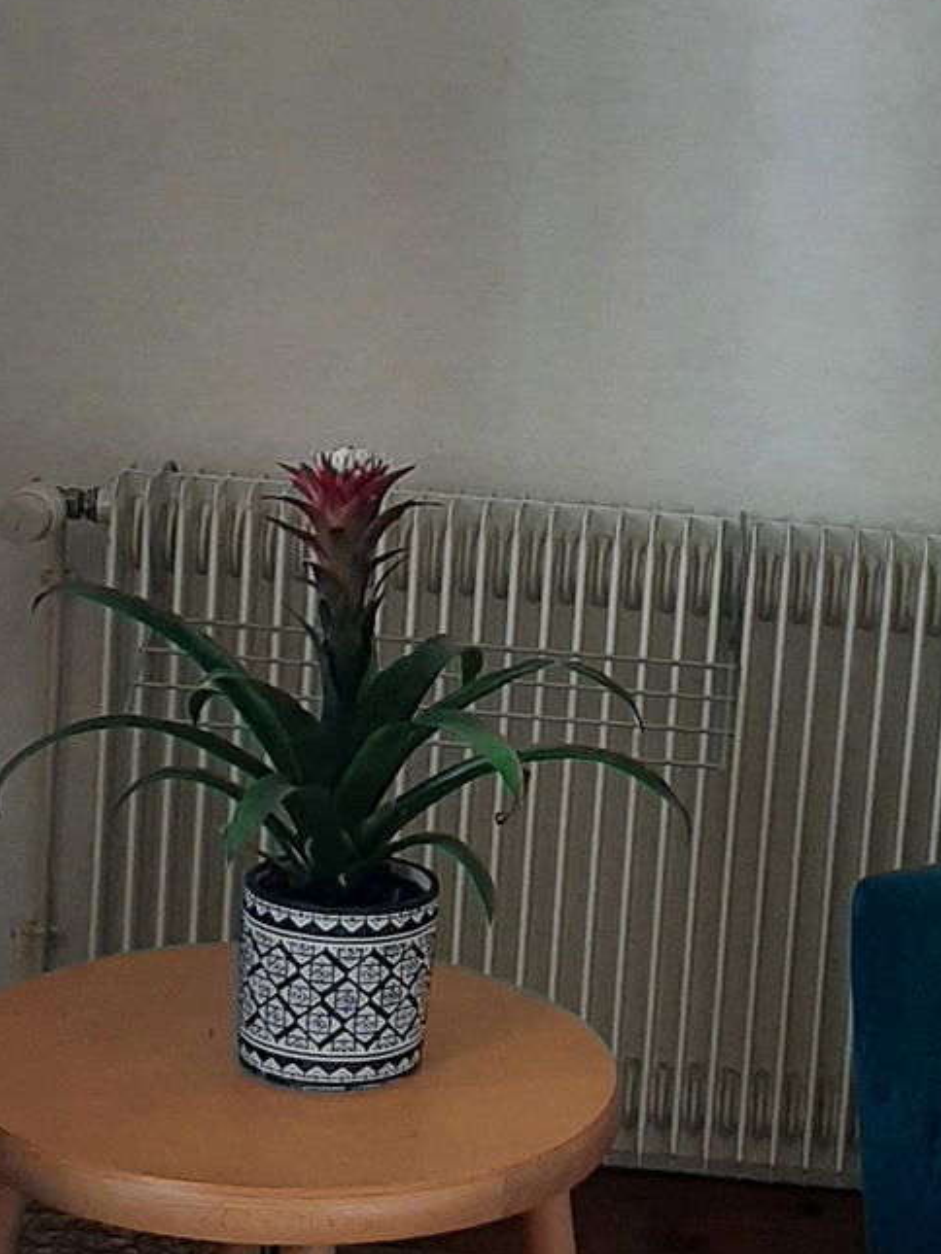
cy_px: 380
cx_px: 554
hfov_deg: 17.2
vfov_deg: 22.6
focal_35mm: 86
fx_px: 3116
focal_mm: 3.93
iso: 100
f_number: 1.7
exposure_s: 1/50
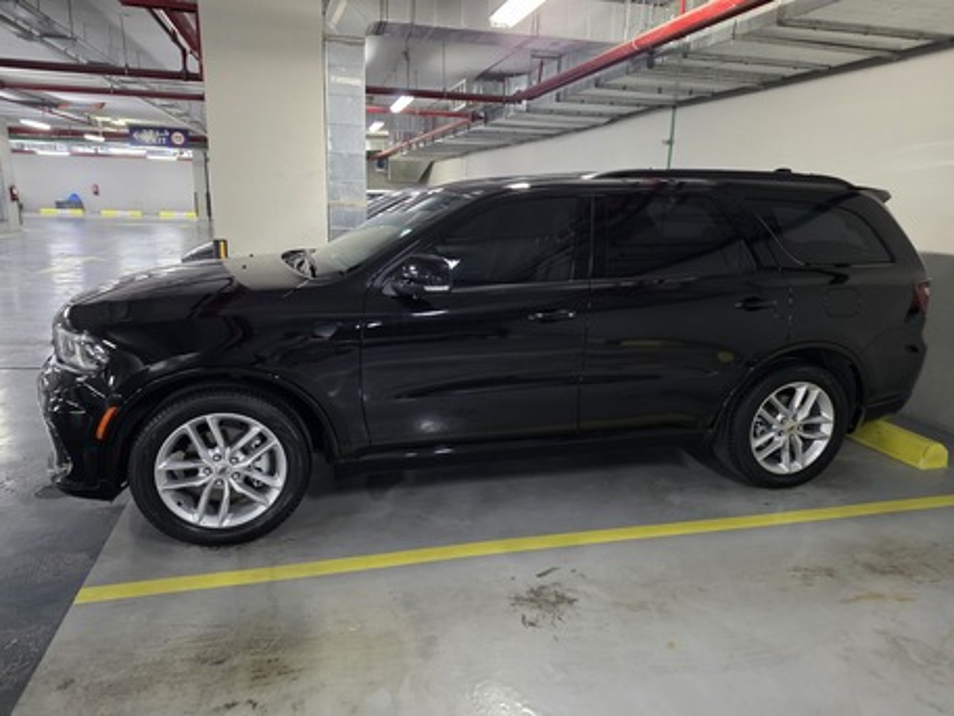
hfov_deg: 73.9
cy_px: 358
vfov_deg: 58.9
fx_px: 634
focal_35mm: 23
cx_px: 477
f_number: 1.7
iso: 1250
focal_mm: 6.25
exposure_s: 1/24
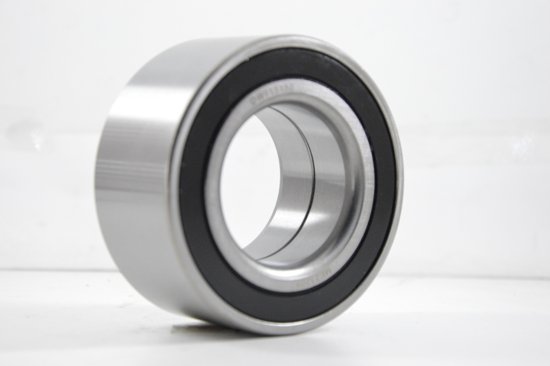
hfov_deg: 19.5
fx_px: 1603
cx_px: 275
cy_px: 183
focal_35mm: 105
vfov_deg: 13.0
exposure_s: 1/100
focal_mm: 70
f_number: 7.1
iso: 3200
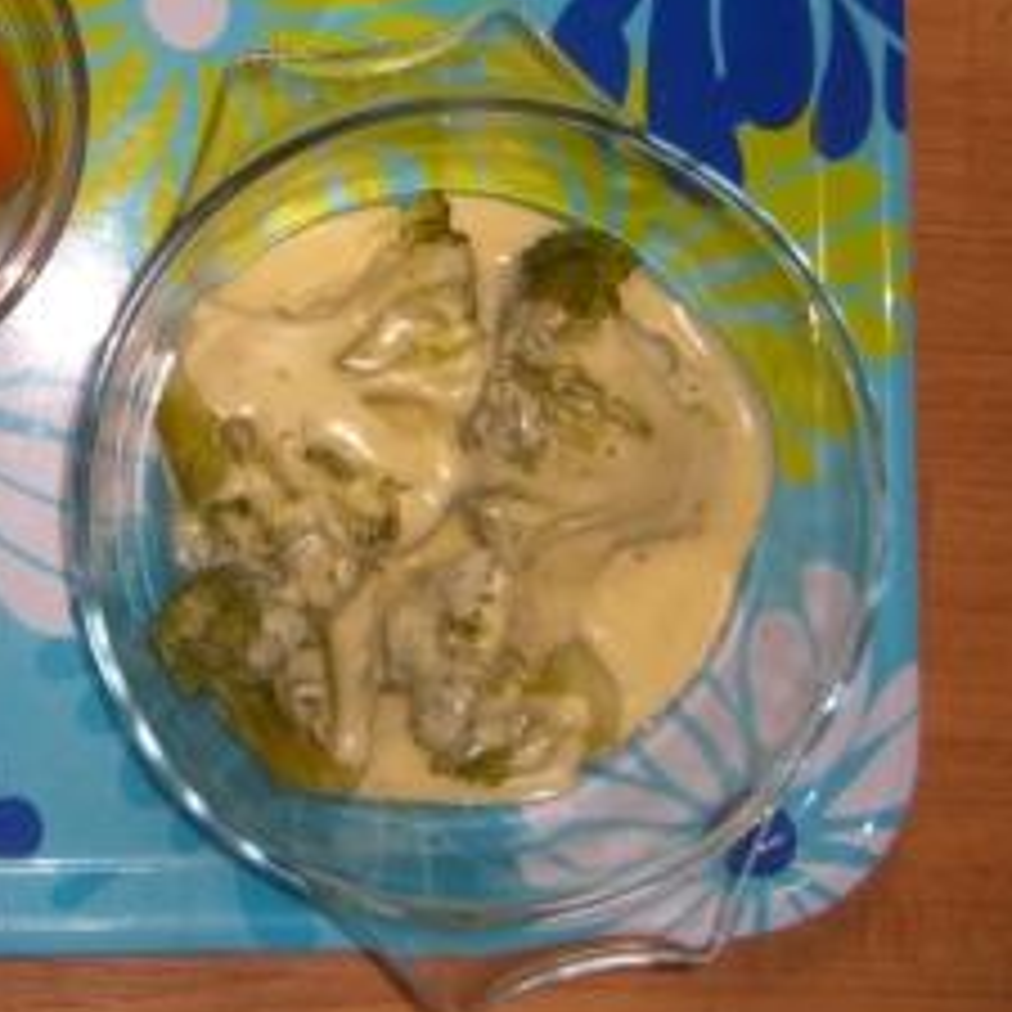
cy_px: 319
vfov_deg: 25.6
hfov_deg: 24.8
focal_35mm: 67
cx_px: 54
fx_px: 2216
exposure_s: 1/60
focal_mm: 7.9
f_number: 2.8
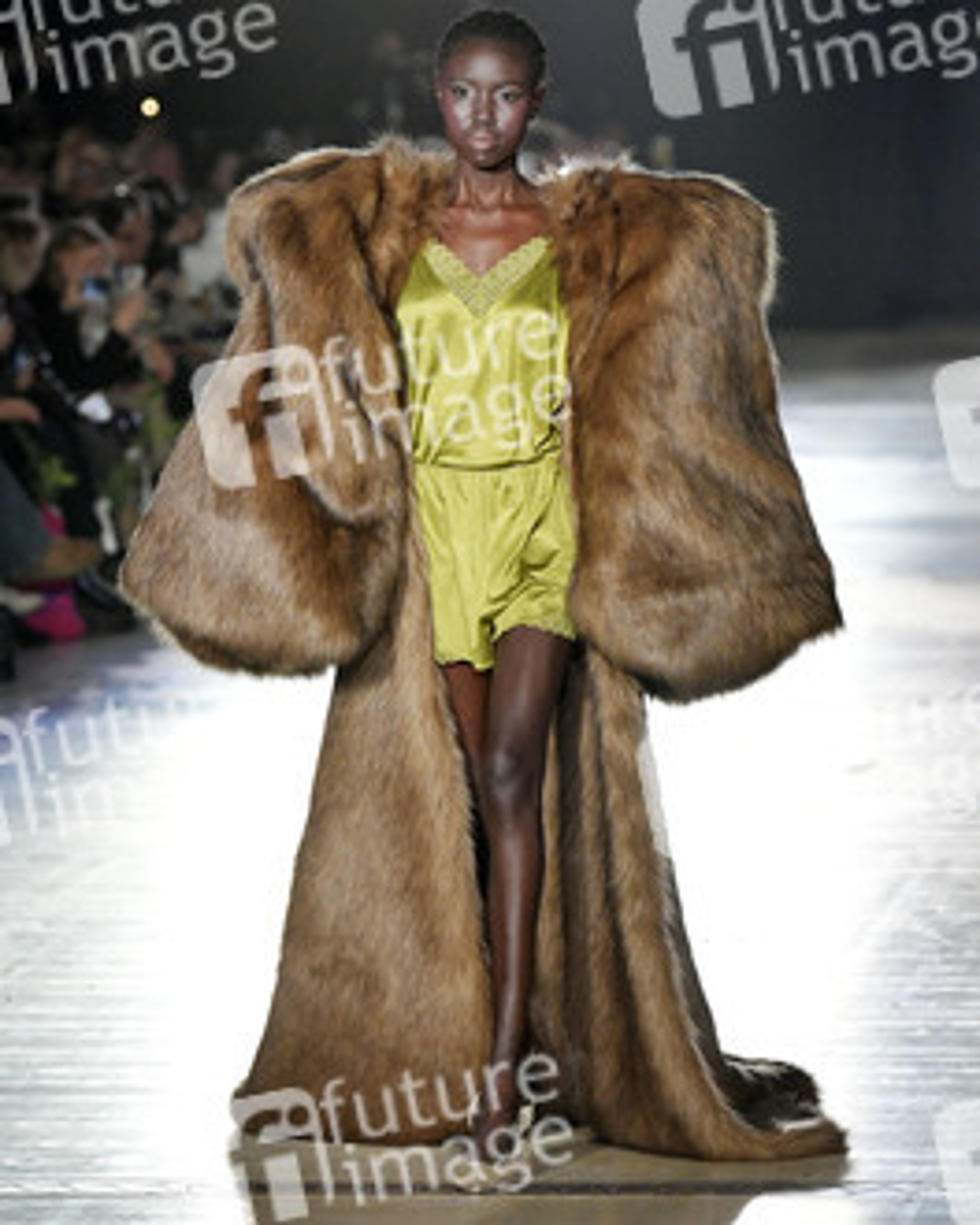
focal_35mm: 199
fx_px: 7215
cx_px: 490
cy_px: 587
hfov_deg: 7.8
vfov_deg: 9.7
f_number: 5
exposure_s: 1/500
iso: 3200
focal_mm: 175
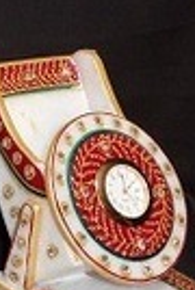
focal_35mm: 120
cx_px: -284
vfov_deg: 17.0
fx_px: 970
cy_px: 207
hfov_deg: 10.0
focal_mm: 5.6
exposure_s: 1/30
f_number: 3.7
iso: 200
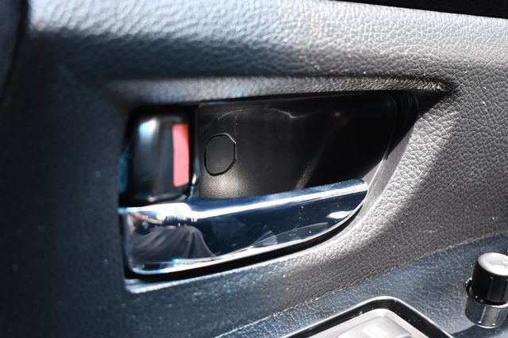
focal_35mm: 57
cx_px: 254
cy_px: 169
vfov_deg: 23.8
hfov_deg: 35.1
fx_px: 804
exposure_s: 1/125
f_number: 4.8
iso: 800
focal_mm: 38
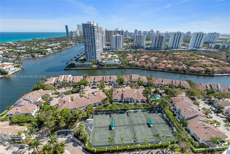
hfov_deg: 96.7
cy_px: 77
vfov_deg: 73.8
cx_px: 115
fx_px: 102
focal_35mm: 16
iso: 640
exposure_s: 1/640
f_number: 13
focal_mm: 16
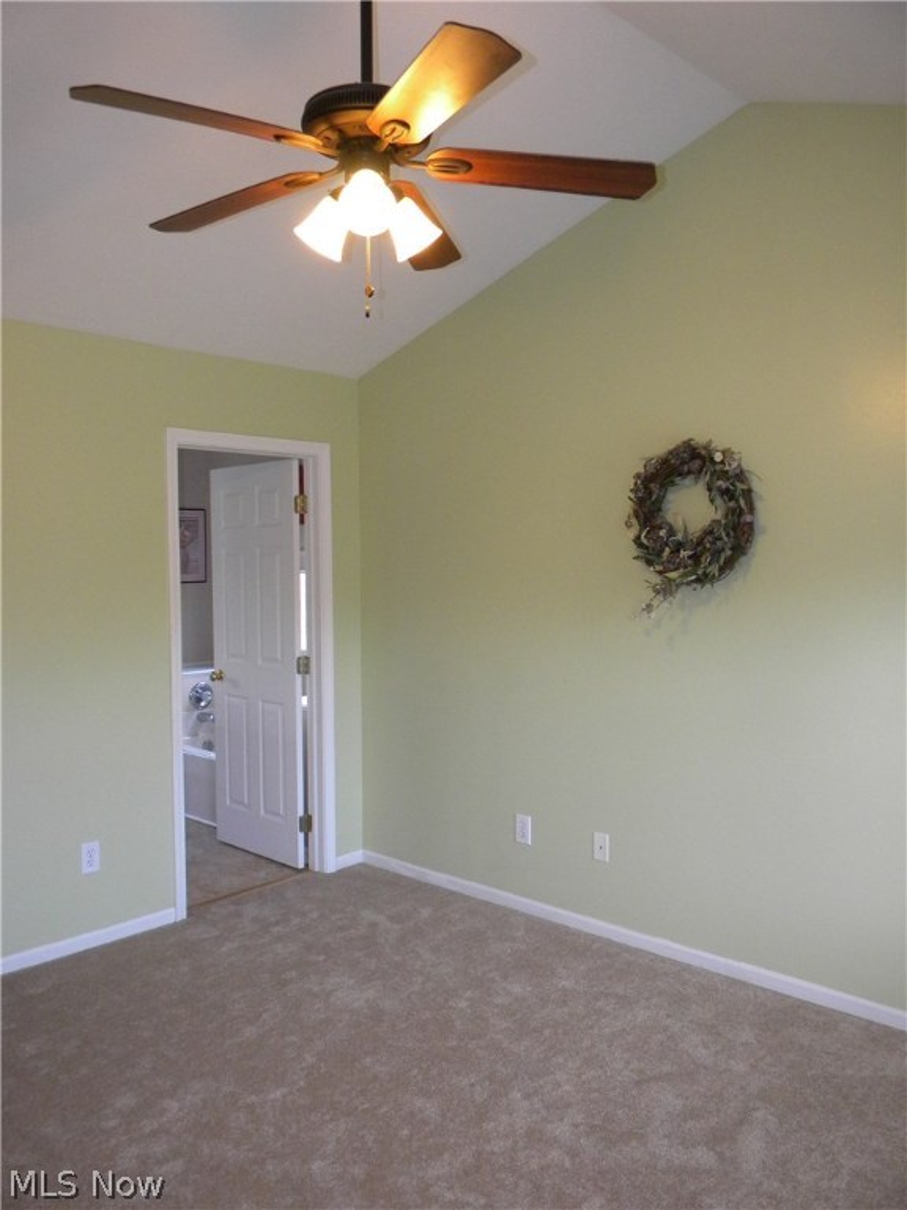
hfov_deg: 49.7
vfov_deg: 63.4
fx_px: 978
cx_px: 454
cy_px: 605
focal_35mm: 28
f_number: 3.5
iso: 328
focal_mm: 5
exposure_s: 1/47.8
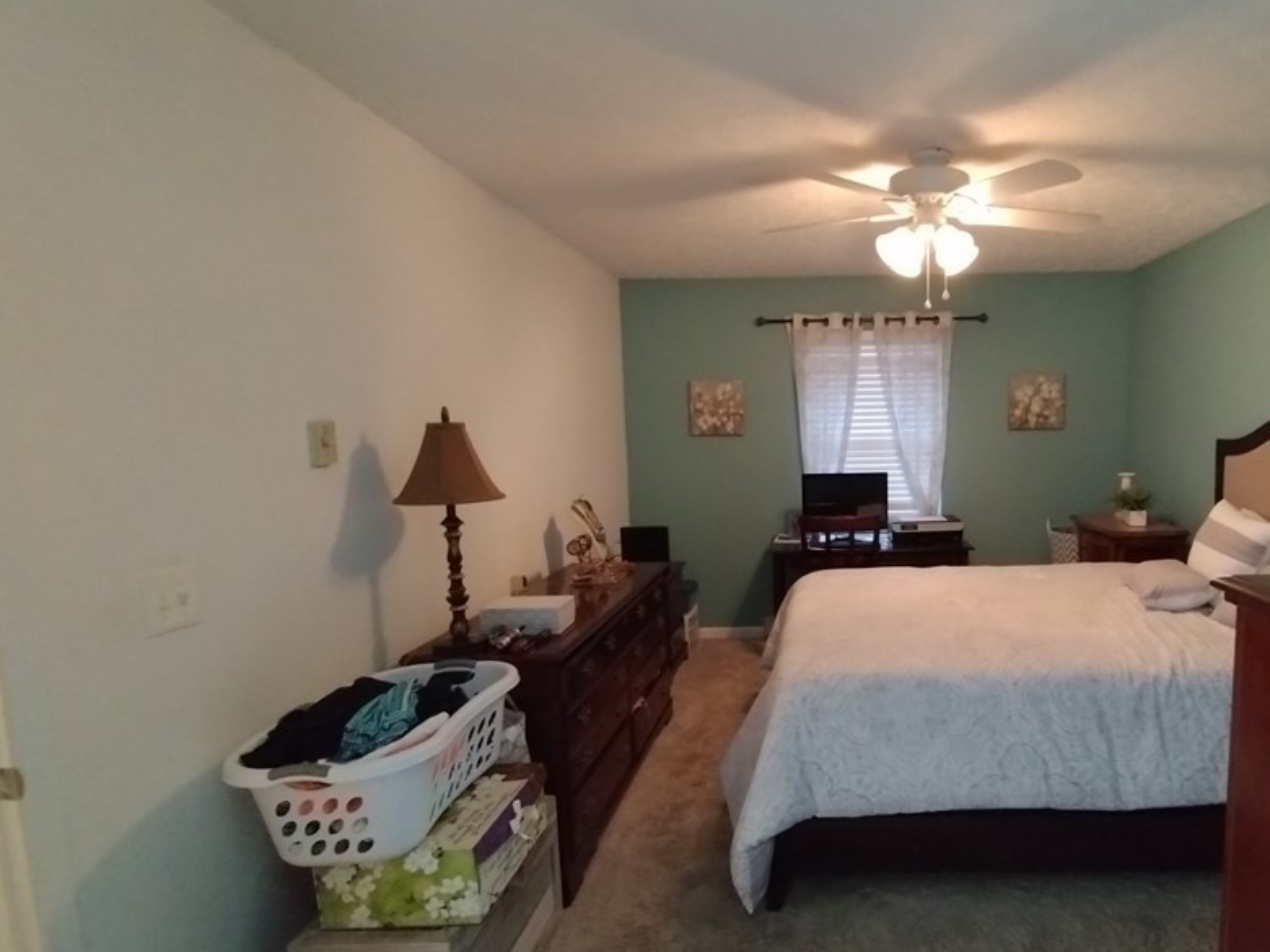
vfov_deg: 63.4
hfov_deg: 77.0
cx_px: 824
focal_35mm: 21
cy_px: 513
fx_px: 770
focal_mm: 1.66
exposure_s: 1/30
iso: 1696
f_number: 2.2
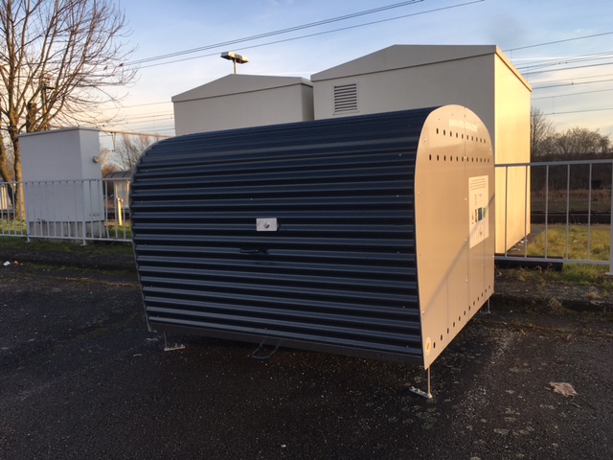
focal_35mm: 29
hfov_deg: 61.7
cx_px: 306
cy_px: 230
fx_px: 514
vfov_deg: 48.2
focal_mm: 4.15
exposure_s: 1/243
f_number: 2.2
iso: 25
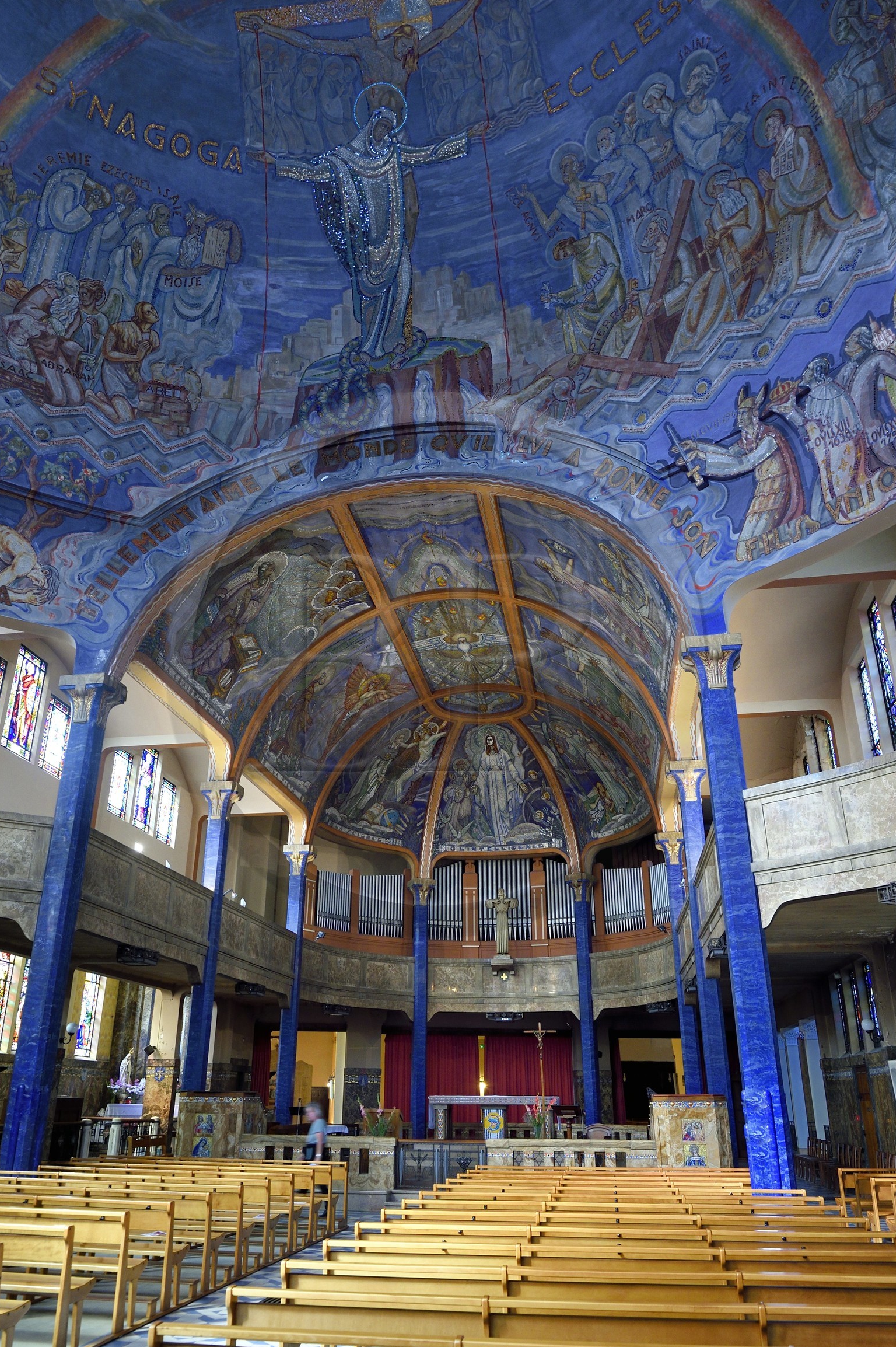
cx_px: 433
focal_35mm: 25
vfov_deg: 71.5
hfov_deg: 51.2
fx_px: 934
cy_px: 664
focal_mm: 24
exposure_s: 1/10
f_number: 7.1
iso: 1000
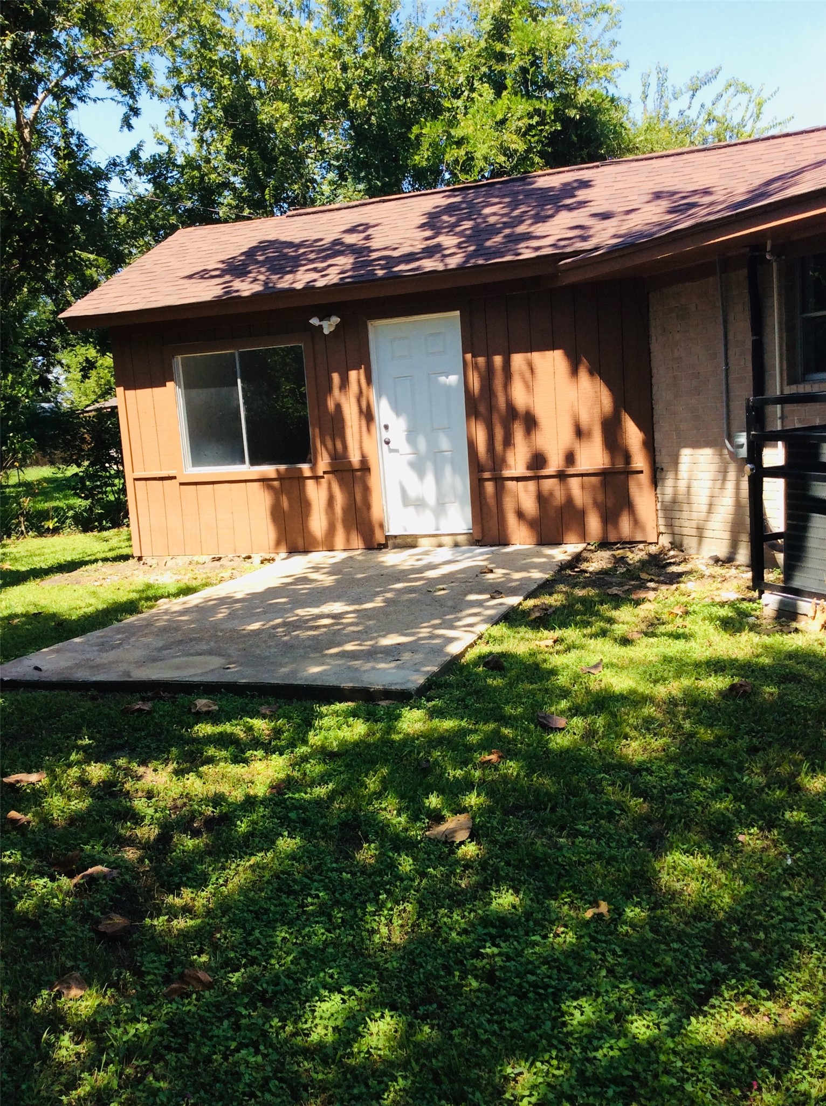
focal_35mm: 32
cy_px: 553
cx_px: 413
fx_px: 1021
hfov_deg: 44.1
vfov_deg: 56.9
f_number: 2.4
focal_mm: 3.3
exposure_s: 1/502
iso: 32
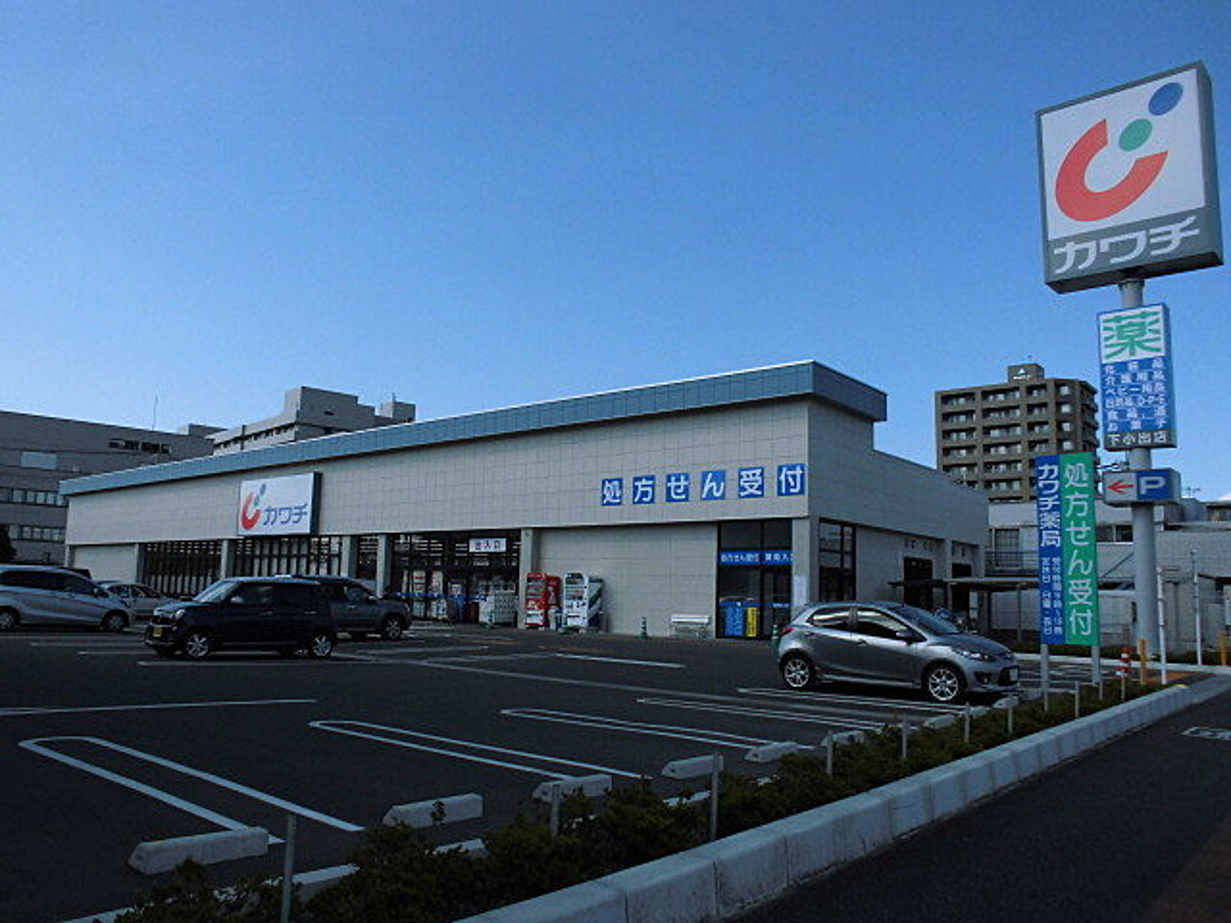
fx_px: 925
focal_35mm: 26
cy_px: 462
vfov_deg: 53.1
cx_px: 616
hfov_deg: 67.3
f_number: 3.5
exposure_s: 1/800
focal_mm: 4.6
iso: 100
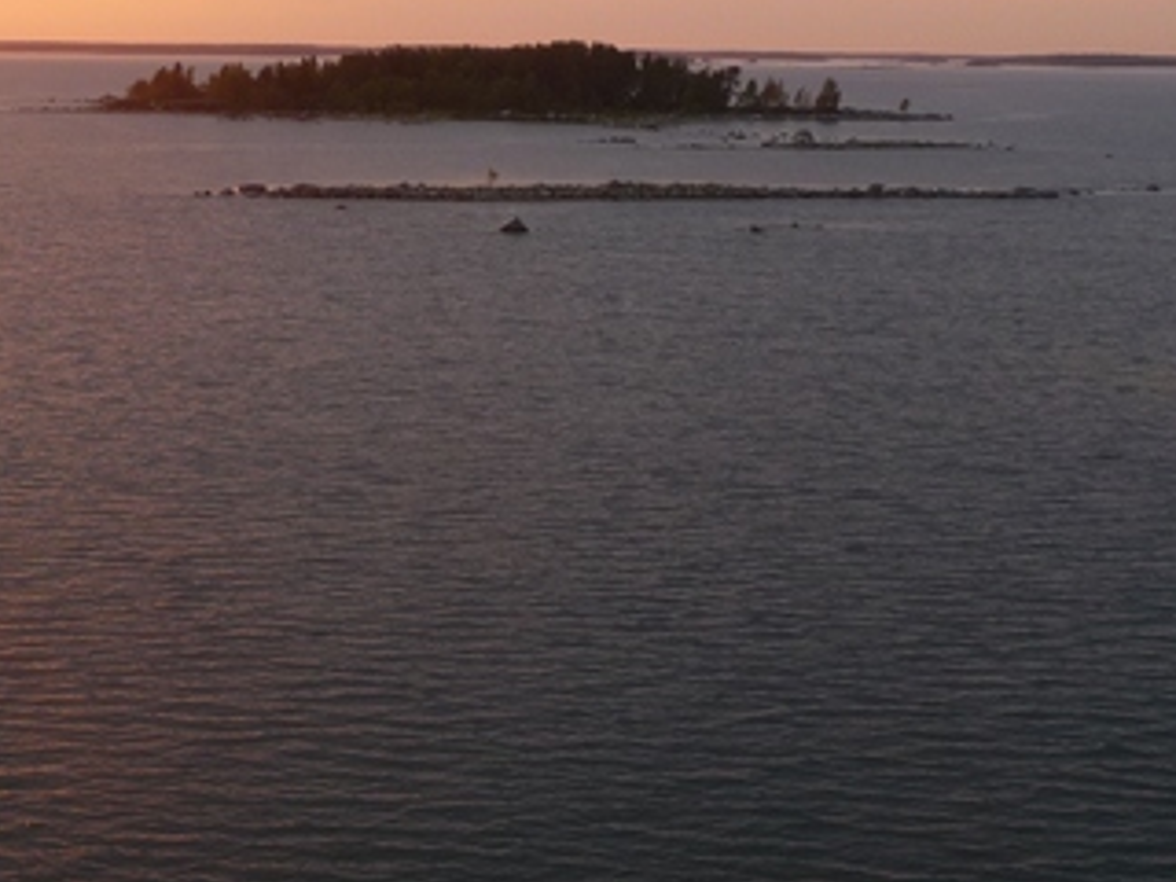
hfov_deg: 25.3
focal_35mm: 76
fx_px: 2582
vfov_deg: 19.1
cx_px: 261
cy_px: 121
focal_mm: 6.3
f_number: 3.8
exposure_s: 1/60
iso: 100
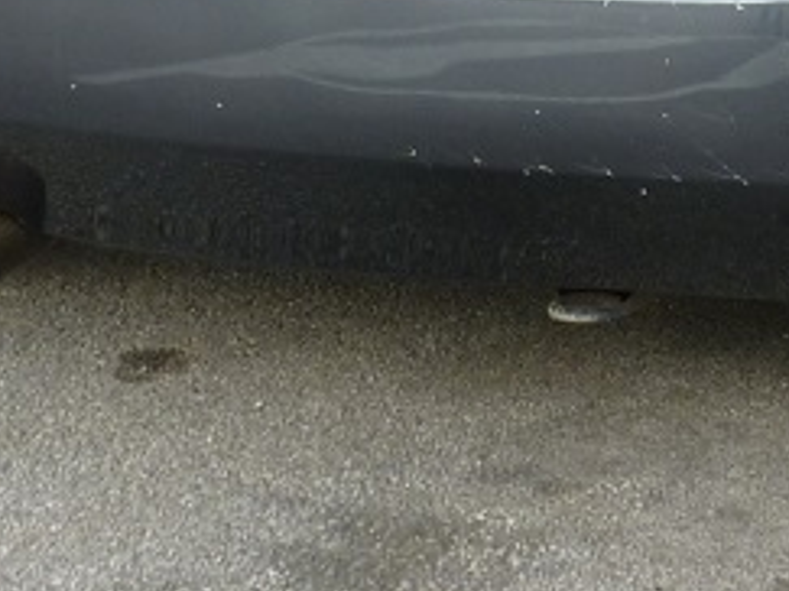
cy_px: -490
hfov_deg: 14.4
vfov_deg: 10.2
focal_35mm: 136
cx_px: 636
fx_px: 3098
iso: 80
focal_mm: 5.5
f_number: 2.8
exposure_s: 1/200
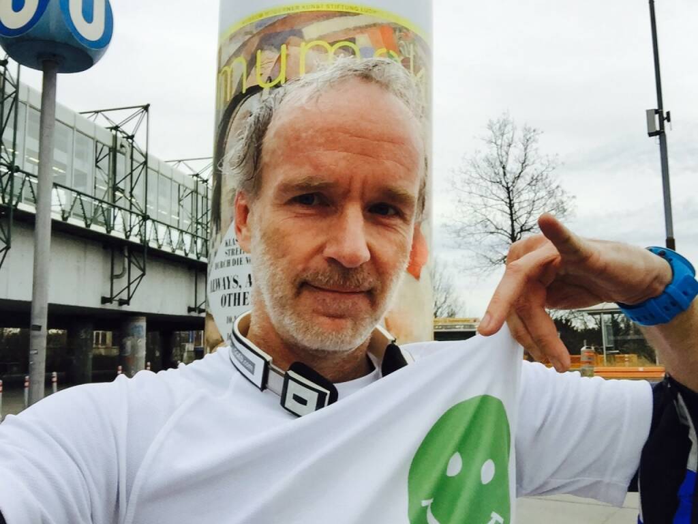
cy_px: 262
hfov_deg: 58.4
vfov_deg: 45.4
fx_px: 625
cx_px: 349
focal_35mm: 31
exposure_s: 1/217
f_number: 2.2
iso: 32
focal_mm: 2.65
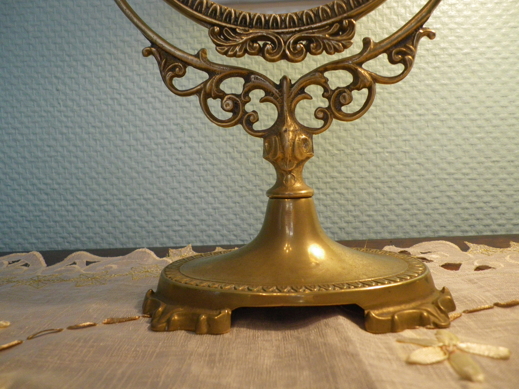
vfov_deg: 49.7
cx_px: 260
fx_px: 420
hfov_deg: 63.4
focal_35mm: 28
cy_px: 194
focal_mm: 4.9
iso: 200
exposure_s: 1/60
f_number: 2.6
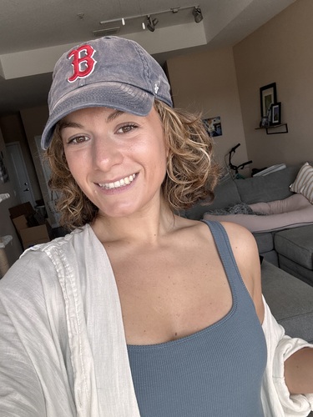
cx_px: 156
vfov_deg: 60.0
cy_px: 208
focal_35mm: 30
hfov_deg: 46.8
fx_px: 362
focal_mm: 2.69
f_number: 1.9
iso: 25
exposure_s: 1/121
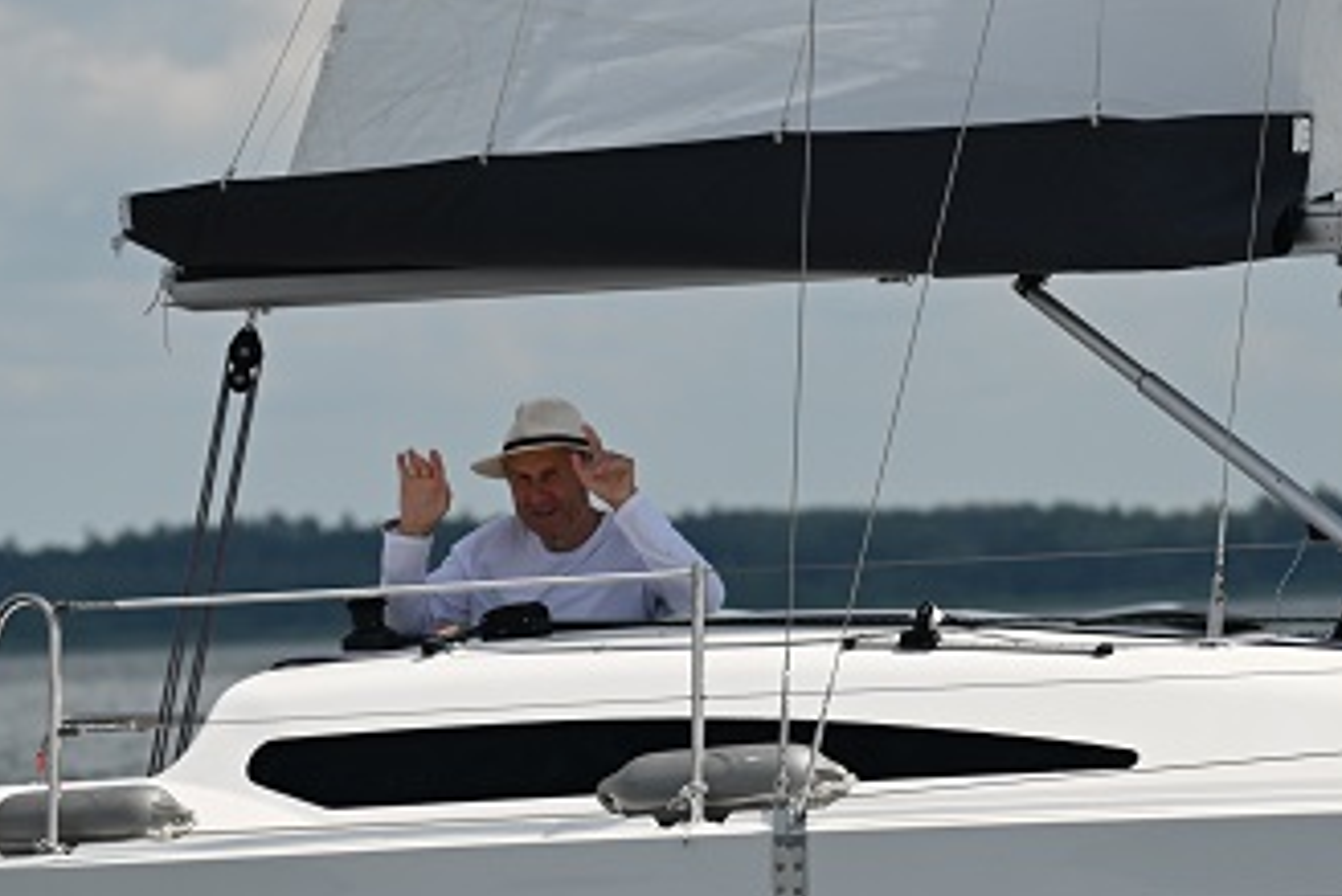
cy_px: 466
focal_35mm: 405
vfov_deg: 3.4
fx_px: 15103
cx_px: 859
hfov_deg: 5.1
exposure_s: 1/1250
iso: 100
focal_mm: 140
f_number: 6.3
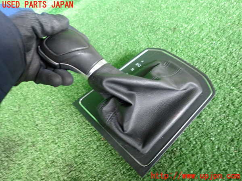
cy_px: 90
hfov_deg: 69.4
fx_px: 175
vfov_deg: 54.9
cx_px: 121
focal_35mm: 25
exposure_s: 1/30
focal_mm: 4.5
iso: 400
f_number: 2
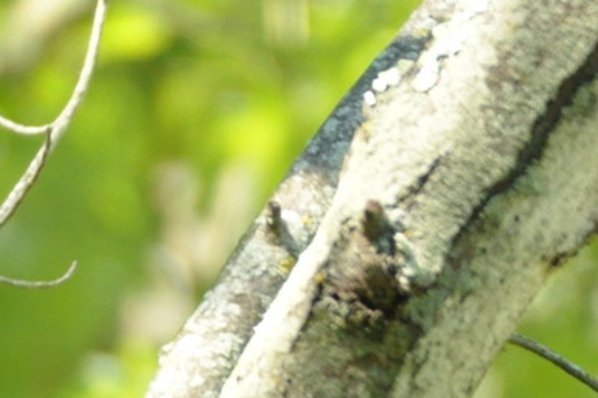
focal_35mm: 3894
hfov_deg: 0.5
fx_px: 64627
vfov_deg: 0.4
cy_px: 1011
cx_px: -925
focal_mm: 500
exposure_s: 1/320
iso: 1000
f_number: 5.6
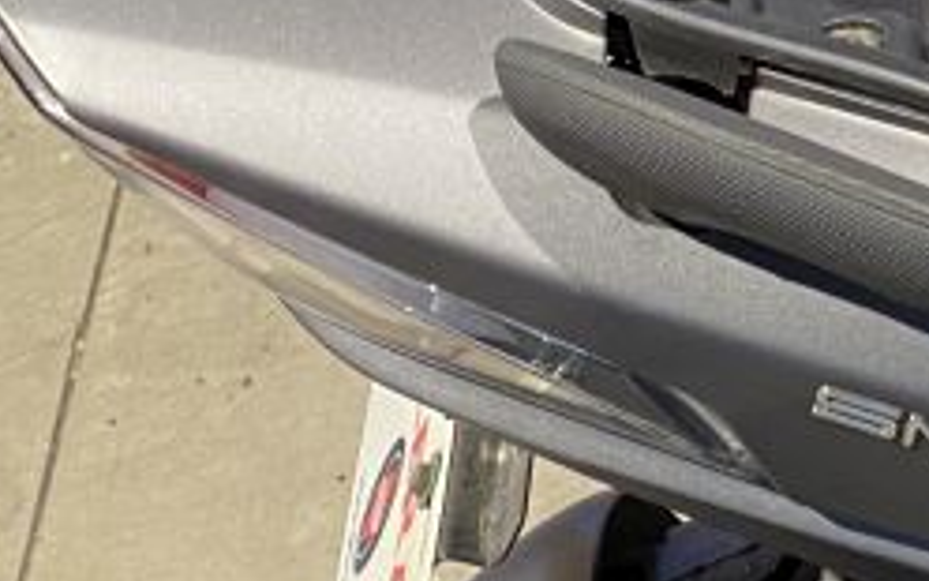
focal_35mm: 118
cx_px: 1622
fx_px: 2988
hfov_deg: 15.4
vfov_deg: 11.1
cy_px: 133
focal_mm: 4.25
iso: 125
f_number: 1.8
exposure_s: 1/50
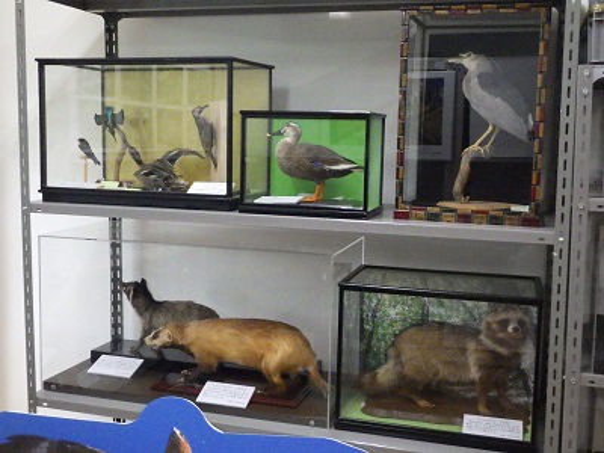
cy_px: 226
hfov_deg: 44.8
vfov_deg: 34.3
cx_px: 302
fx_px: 733
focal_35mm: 42
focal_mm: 7.5
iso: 1250
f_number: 4.2
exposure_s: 1/50
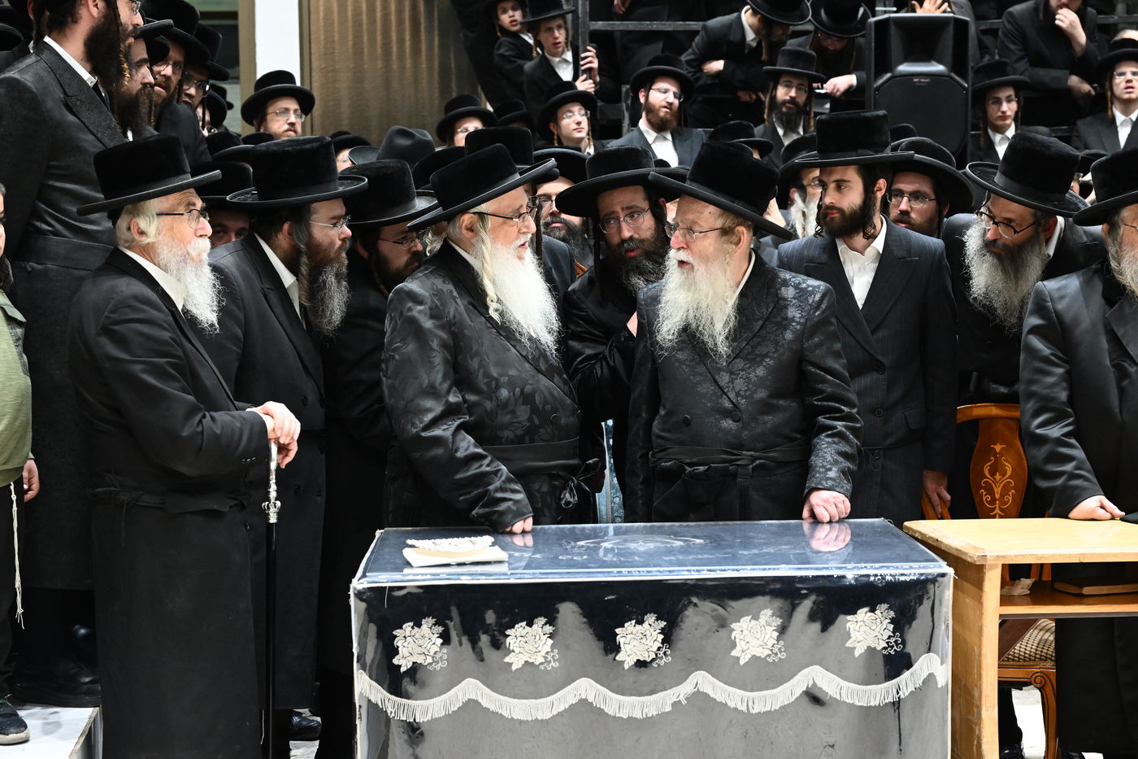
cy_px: 380
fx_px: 2212
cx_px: 569
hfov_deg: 28.8
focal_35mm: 70
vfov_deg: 19.5
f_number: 5.6
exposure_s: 1/100
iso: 5000
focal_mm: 70
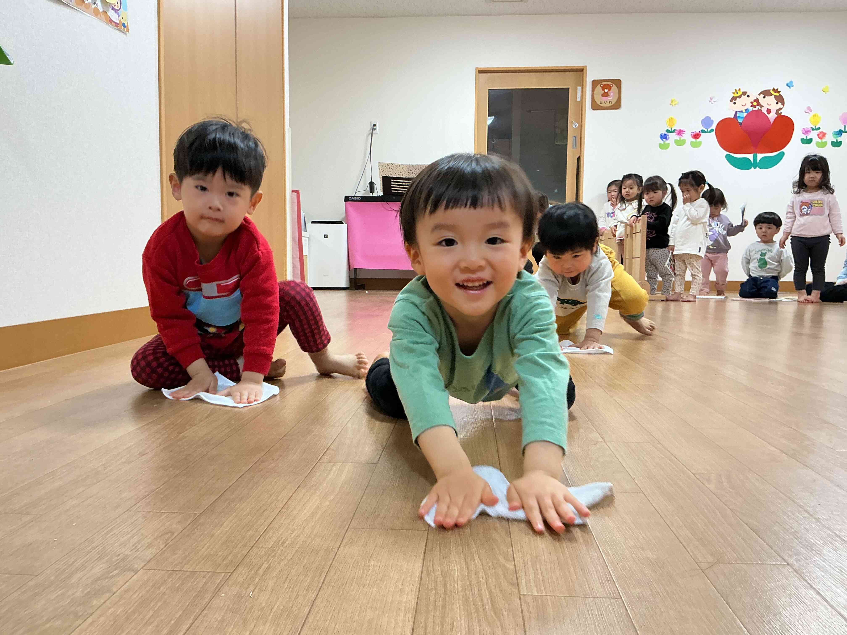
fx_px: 710
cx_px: 424
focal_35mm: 29
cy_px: 318
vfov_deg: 48.2
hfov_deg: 61.7
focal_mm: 3
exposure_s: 1/50
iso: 64
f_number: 1.8
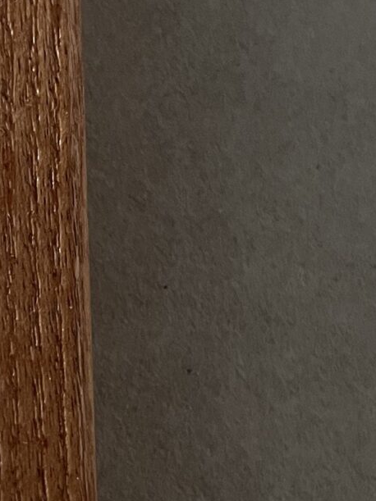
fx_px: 1579
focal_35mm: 109
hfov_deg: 13.4
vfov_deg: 18.0
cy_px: 352
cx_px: -3
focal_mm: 5.1
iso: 160
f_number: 1.6
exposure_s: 1/60
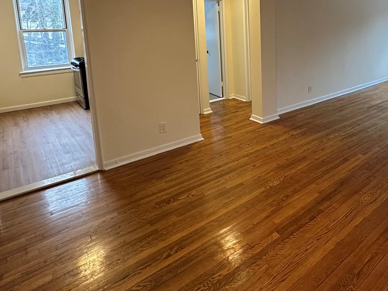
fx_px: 291
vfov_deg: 50.2
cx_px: 281
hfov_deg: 64.1
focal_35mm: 26
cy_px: 62
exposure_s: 1/120
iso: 320
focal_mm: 2.22
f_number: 2.2
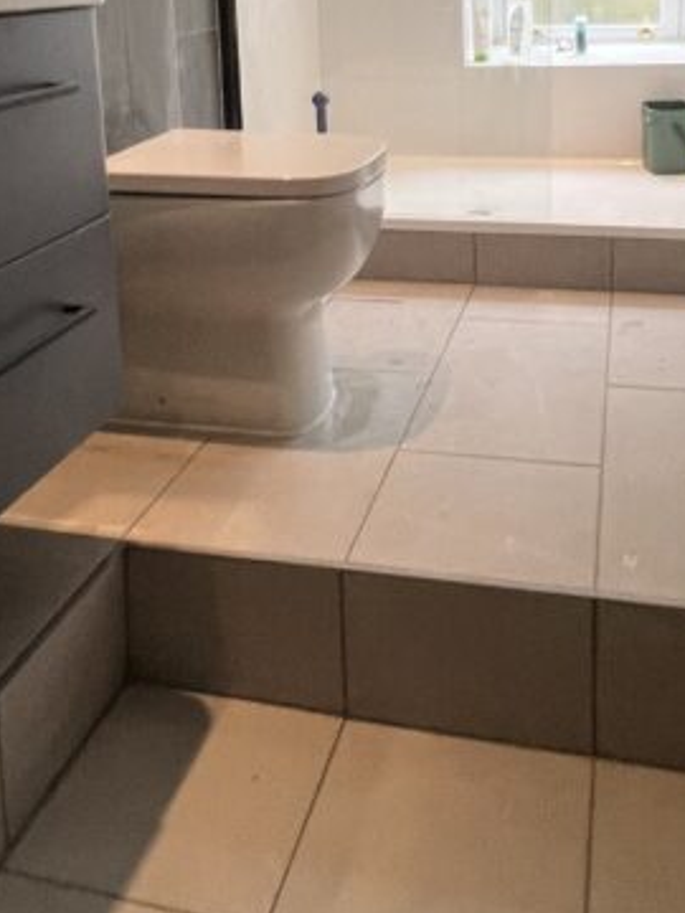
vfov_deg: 46.8
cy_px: 150
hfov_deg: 38.7
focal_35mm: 37
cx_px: 353
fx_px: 976
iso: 125
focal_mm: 1.57
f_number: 1.8
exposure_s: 1/99
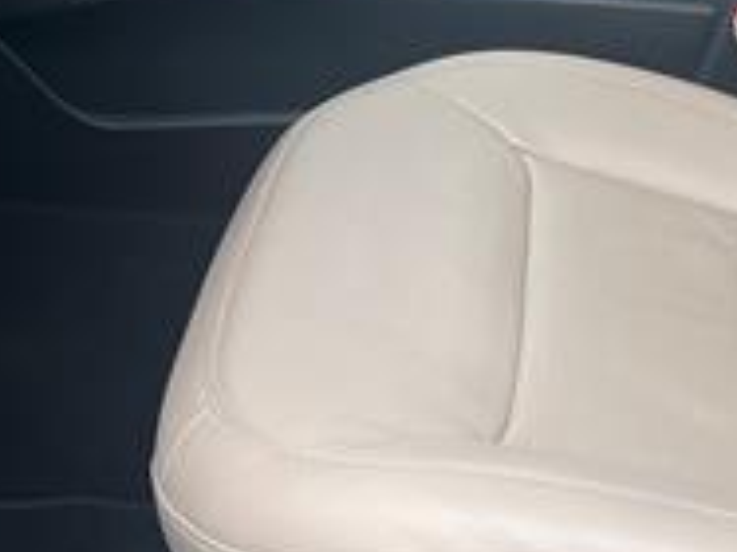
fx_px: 1894
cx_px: 441
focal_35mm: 89
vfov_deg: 16.4
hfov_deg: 22.0
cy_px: 67
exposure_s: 1/381
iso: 50
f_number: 1.6
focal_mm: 5.1
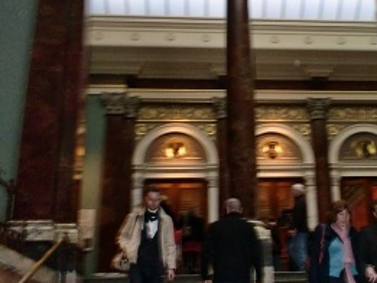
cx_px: 269
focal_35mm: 51
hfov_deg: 36.8
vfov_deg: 28.6
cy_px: 141
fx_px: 556
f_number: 3.1
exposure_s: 1/60
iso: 400
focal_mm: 6.3
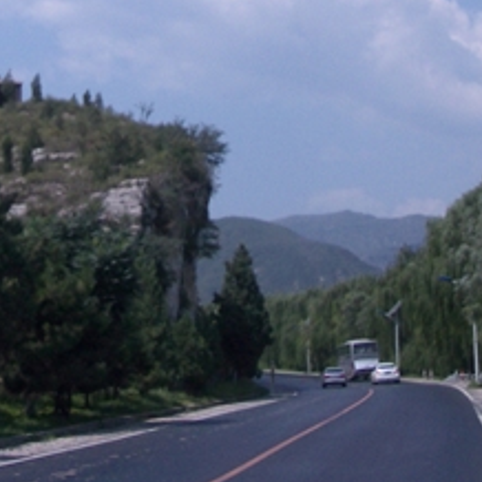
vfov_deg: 18.3
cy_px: -55
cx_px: 146
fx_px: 1434
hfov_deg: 19.0
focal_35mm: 91
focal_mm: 5.8
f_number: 4.3
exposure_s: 1/1000
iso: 50
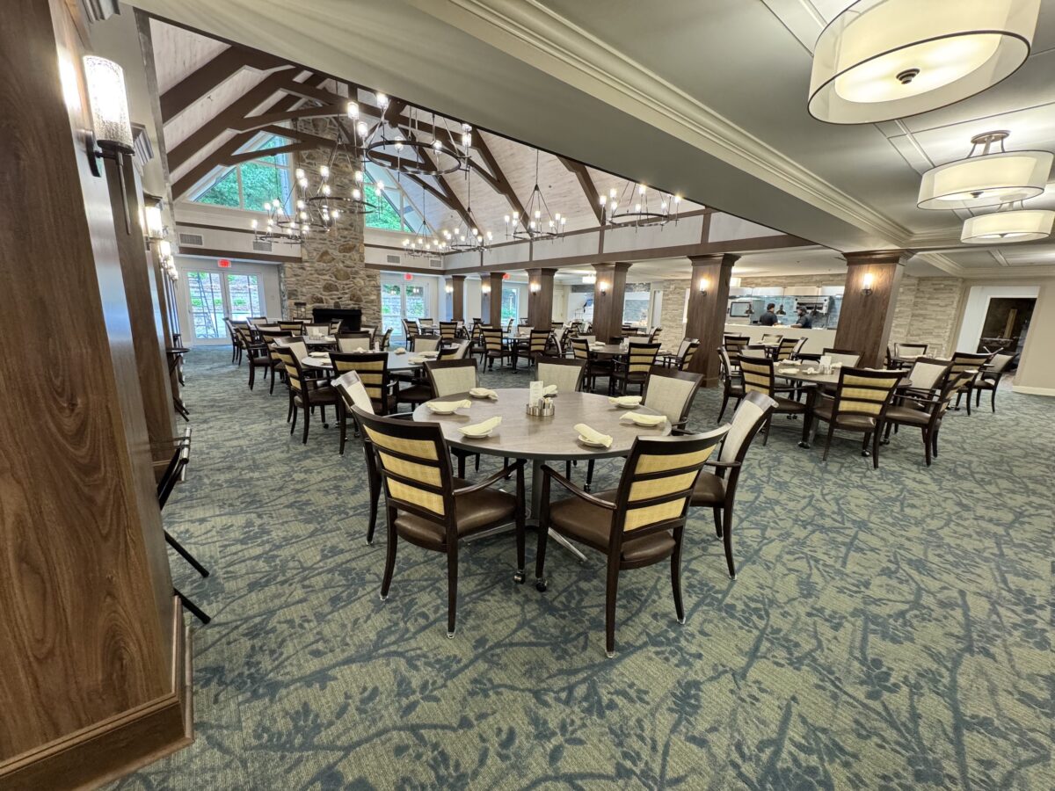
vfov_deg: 85.7
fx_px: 427
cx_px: 528
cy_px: 396
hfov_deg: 102.1
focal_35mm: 14
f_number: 2.2
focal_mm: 2.22
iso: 320
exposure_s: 1/60
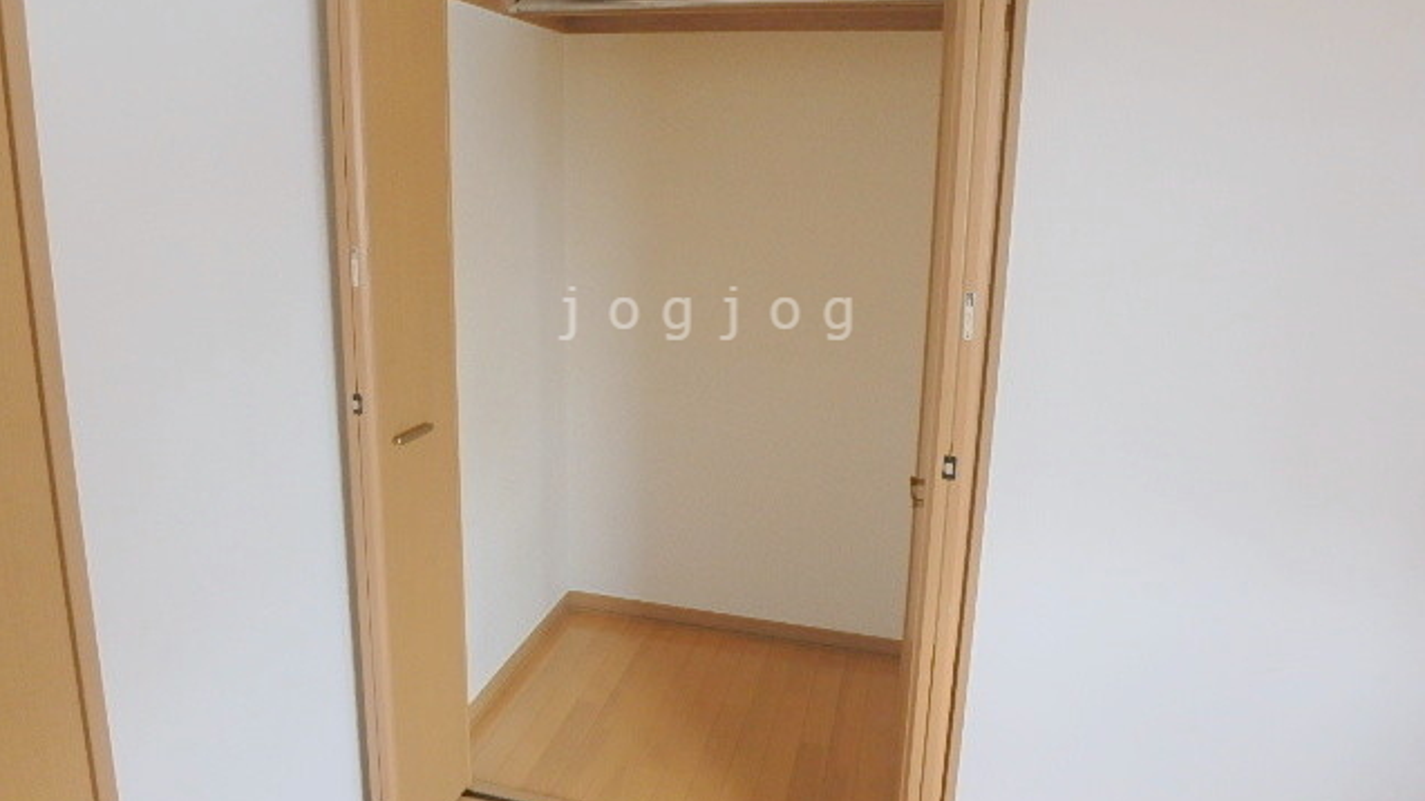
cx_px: 711
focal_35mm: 23
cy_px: 313
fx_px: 869
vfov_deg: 49.1
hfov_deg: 78.7
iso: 320
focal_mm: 3.7
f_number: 3.5
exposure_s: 1/30
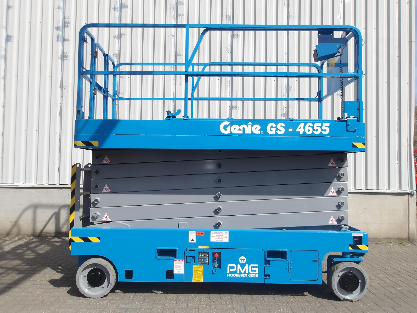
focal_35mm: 27
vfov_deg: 51.4
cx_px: 208
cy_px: 156
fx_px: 325
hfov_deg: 65.3
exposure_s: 1/102
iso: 100
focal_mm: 4.9
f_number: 10.4
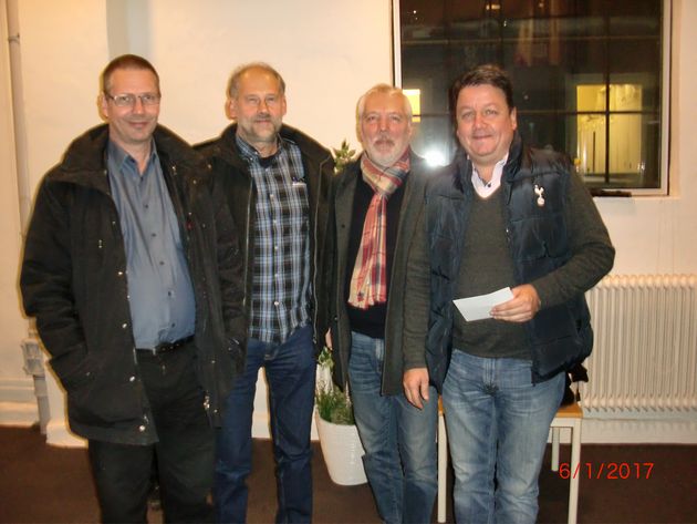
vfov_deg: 39.7
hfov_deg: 51.3
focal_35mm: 36
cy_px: 262
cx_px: 348
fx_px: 725
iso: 400
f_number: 2.8
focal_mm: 6.3
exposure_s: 1/60
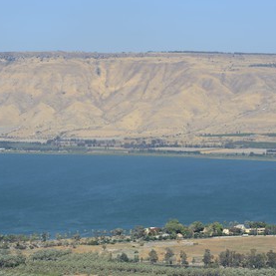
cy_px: 138
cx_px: 117
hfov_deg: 11.1
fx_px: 1416
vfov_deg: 11.1
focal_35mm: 157
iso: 200
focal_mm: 122
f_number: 11
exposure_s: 1/320
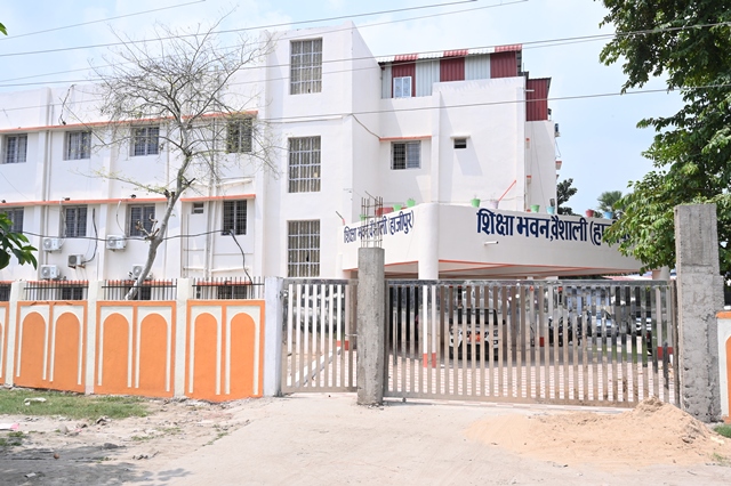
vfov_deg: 41.7
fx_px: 639
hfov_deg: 59.5
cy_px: 243
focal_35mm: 32
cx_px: 366
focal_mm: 31.5
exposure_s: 1/125
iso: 320
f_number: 18
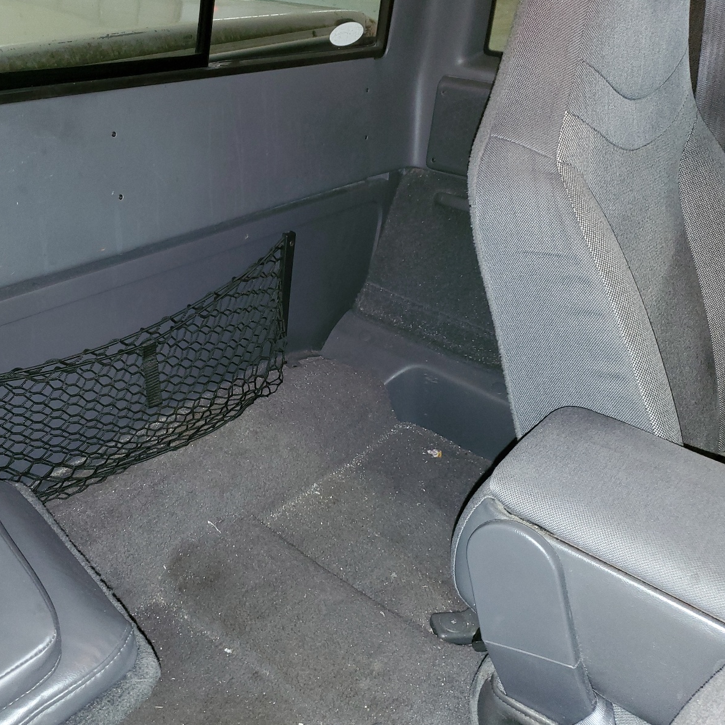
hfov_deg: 51.7
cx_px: 251
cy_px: 366
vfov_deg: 52.5
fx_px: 735
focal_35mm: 31
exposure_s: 1/13
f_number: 1.5
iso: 134
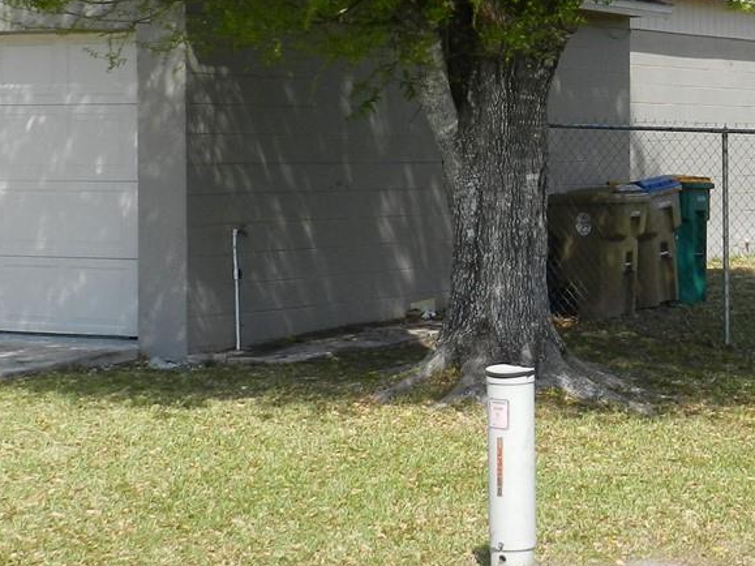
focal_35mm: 105
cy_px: 123
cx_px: 588
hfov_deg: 18.6
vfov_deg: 14.0
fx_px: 2290
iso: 160
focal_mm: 6.7
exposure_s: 1/800
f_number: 4
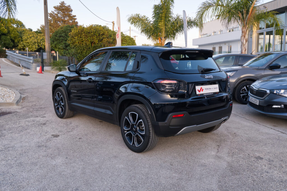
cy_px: 96
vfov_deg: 41.1
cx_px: 144
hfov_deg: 58.7
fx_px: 255
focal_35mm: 32
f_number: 10
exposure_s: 1/125
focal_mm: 21.5
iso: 2000
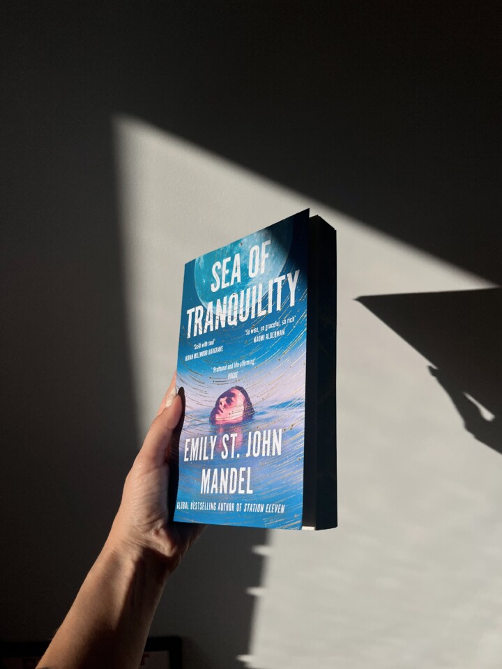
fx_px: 503
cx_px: 251
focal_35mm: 26
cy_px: 334
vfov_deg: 67.3
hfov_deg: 53.1
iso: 50
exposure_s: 1/17241
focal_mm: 5.1
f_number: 1.6
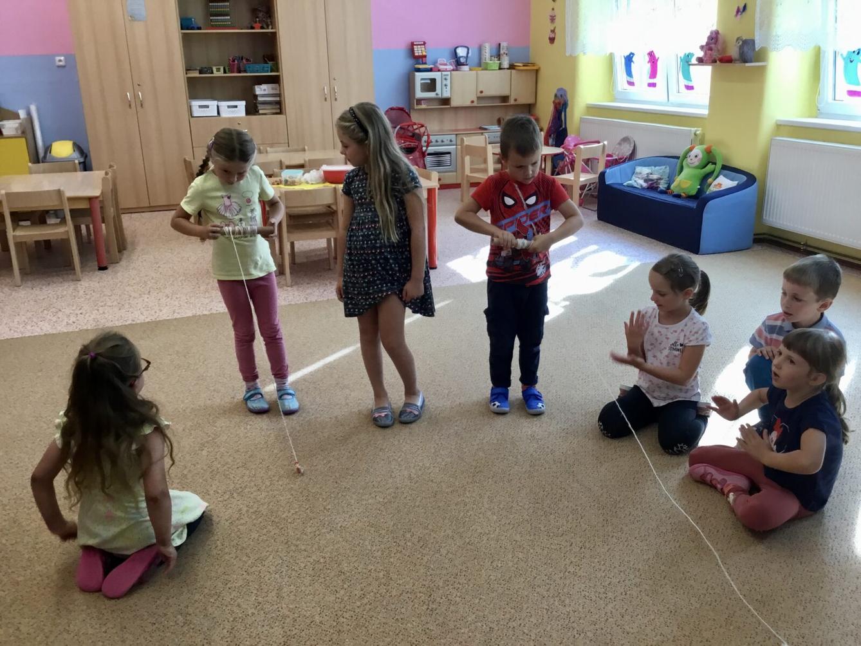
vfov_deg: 45.5
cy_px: 323
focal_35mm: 31
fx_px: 771
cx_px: 430
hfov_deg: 58.3
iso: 32
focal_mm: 3.3
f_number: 2.4
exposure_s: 1/33
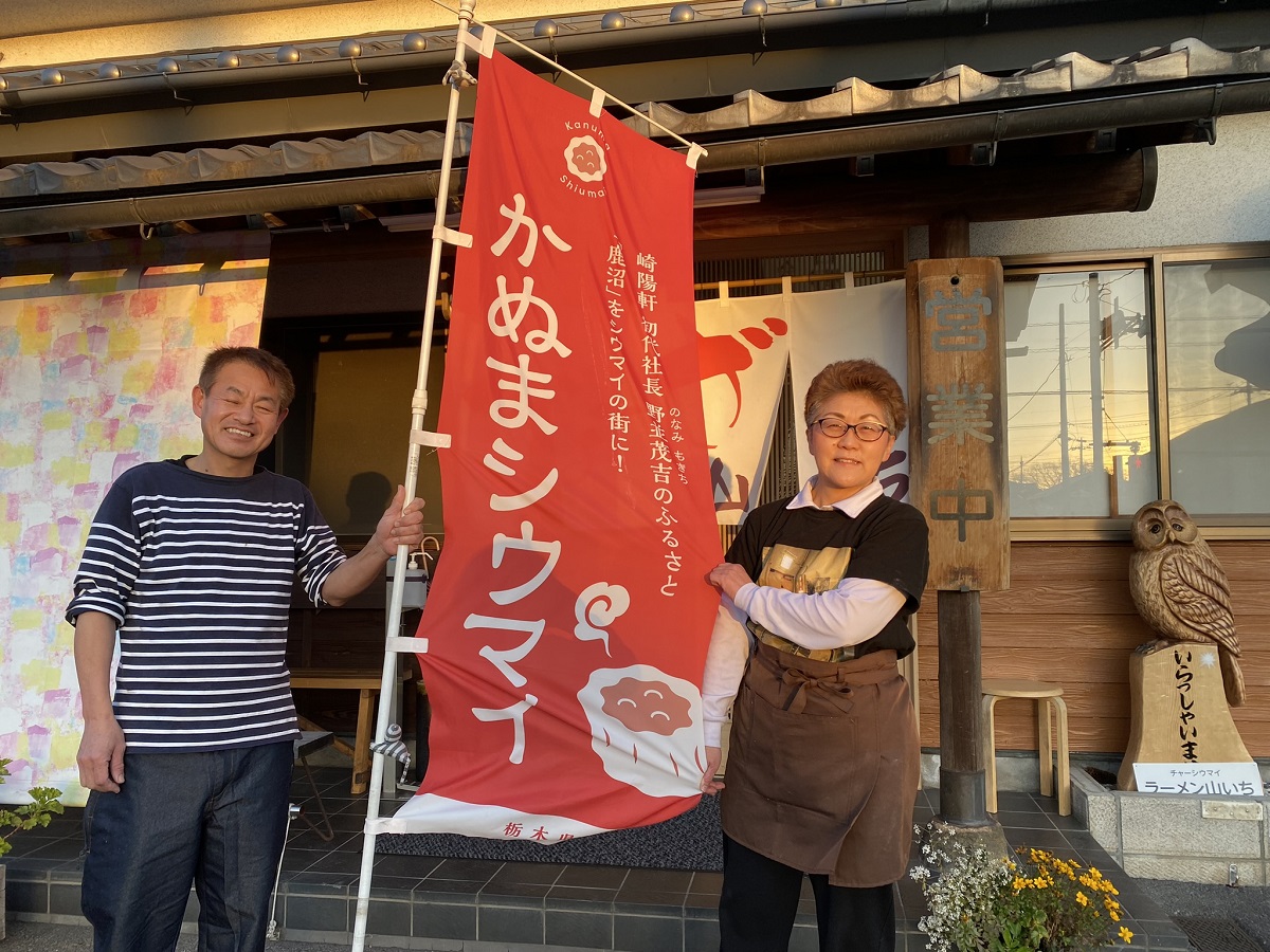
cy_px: 476
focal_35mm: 26
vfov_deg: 53.1
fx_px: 954
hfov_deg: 67.3
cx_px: 635
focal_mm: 4.25
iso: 32
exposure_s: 1/190
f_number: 1.8
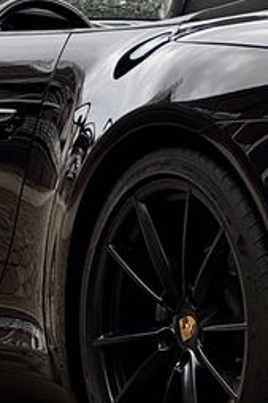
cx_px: 331
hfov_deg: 4.2
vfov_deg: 6.4
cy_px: 192
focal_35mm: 323
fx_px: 3611
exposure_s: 1/99
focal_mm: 9
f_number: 2.8
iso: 32
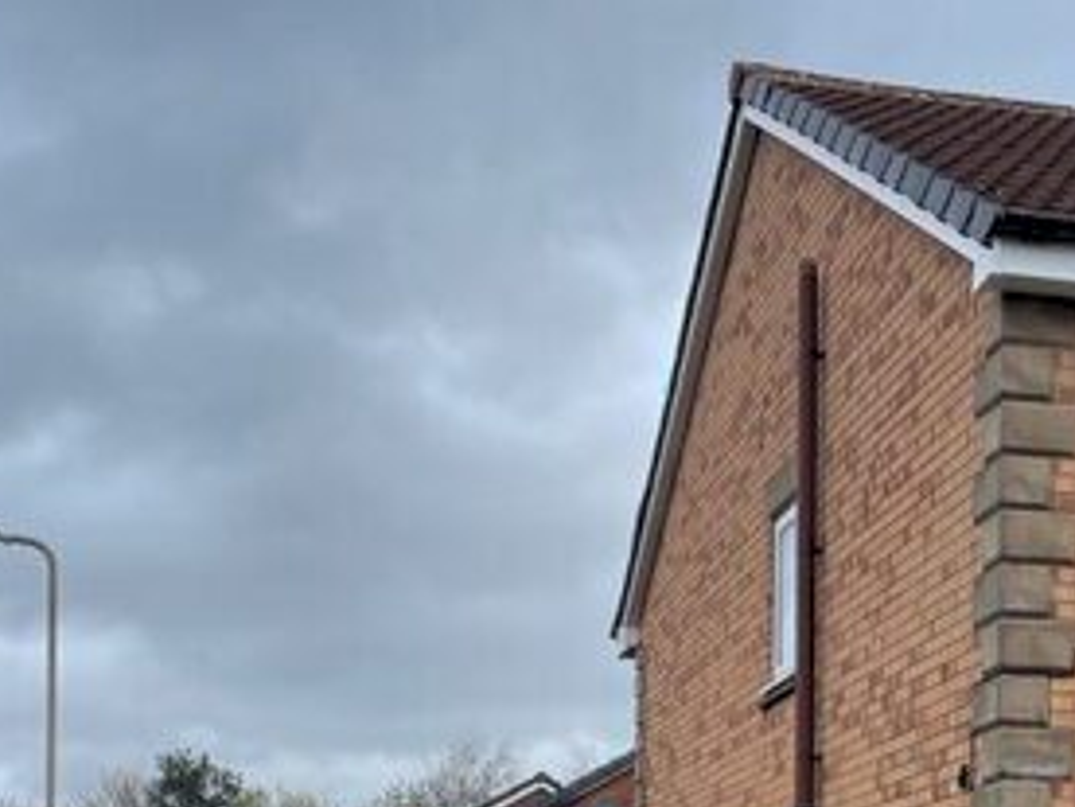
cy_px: 1004
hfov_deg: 29.0
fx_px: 2050
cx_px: 775
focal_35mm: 66
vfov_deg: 20.6
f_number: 1.6
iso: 32
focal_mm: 4.2
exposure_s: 1/673
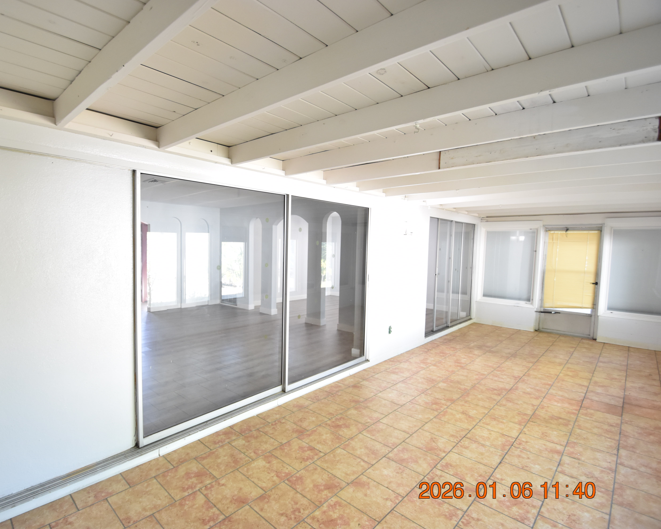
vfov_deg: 77.0
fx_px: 333
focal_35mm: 17
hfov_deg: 88.7
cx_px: 272
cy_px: 264
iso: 800
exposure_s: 1/45
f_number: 3.5
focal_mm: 10
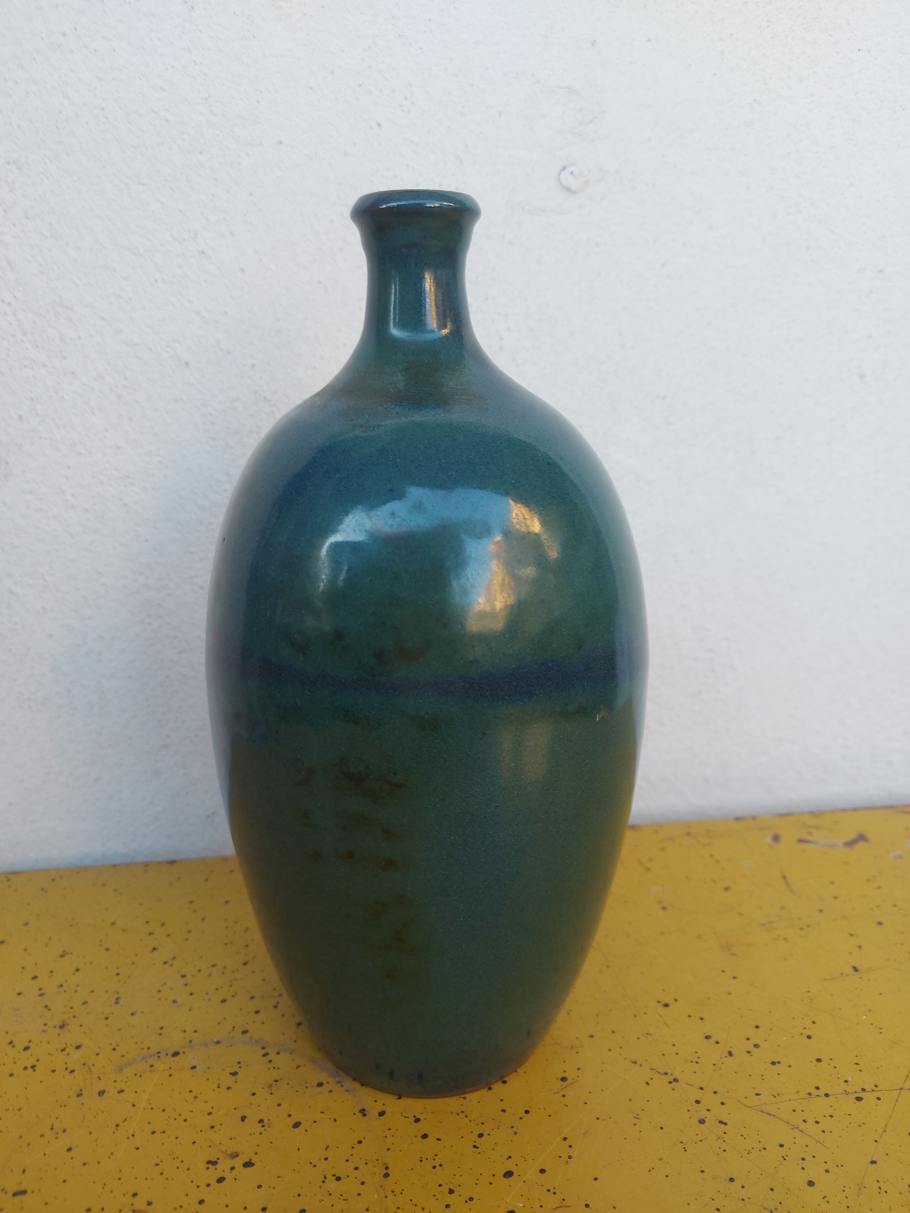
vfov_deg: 71.6
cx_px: 455
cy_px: 606
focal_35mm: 24
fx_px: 841
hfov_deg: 56.8
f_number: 1.8
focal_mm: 5.23
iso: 50
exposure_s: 1/50
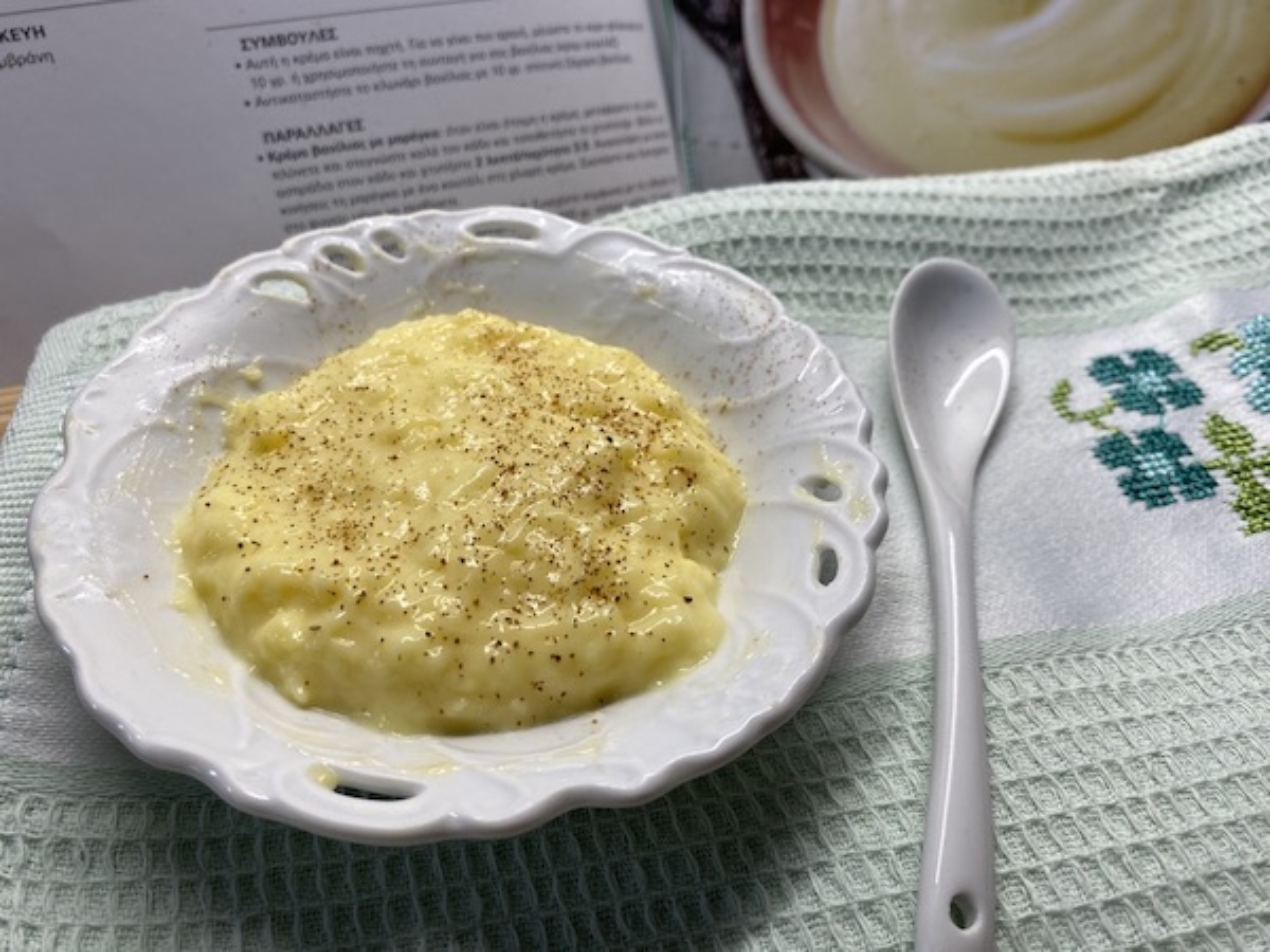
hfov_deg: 67.3
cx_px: 635
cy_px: 476
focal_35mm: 26
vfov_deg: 53.1
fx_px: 954
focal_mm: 4.25
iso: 40
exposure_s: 1/100
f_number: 1.8
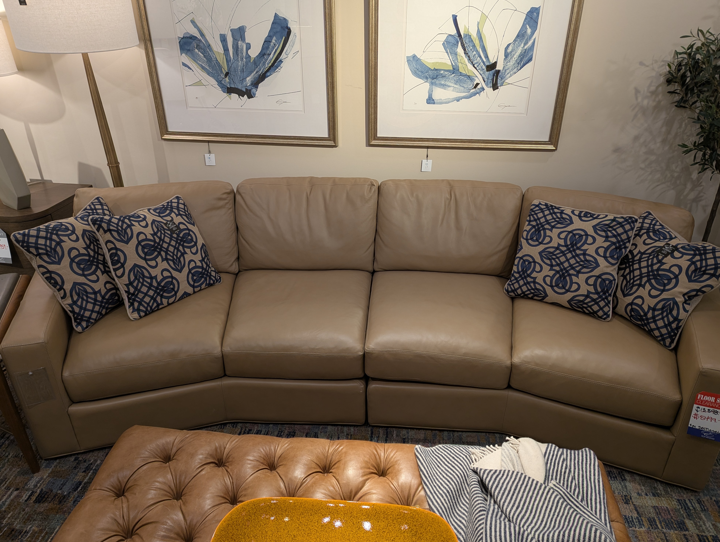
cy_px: 266
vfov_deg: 55.0
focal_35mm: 25
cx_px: 374
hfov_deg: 69.3
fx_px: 521
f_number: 1.85
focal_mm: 6.81
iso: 58
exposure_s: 1/40
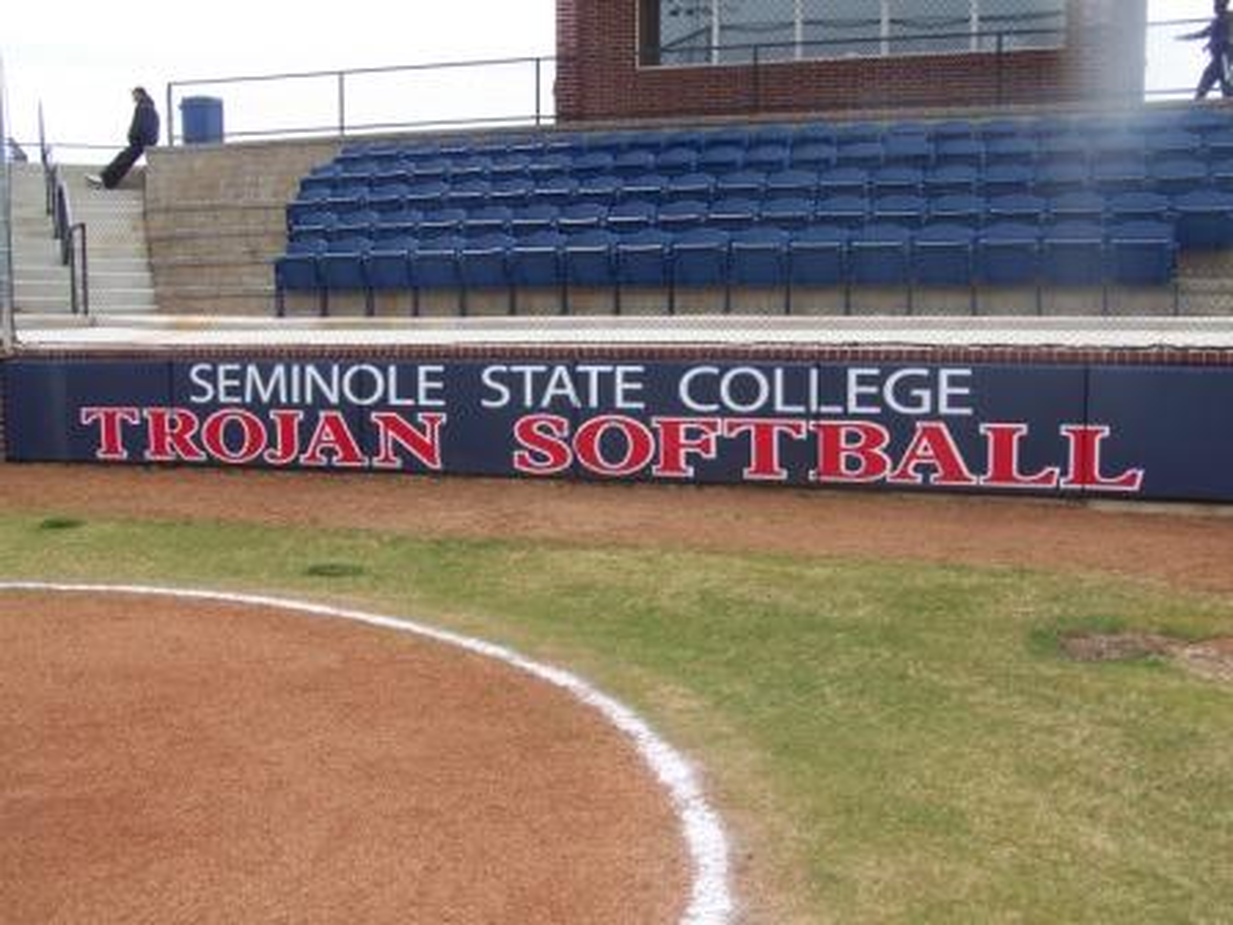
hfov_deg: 43.9
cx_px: 616
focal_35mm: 43
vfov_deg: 33.6
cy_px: 462
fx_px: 1532
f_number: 4
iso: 64
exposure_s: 1/250
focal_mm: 7.2
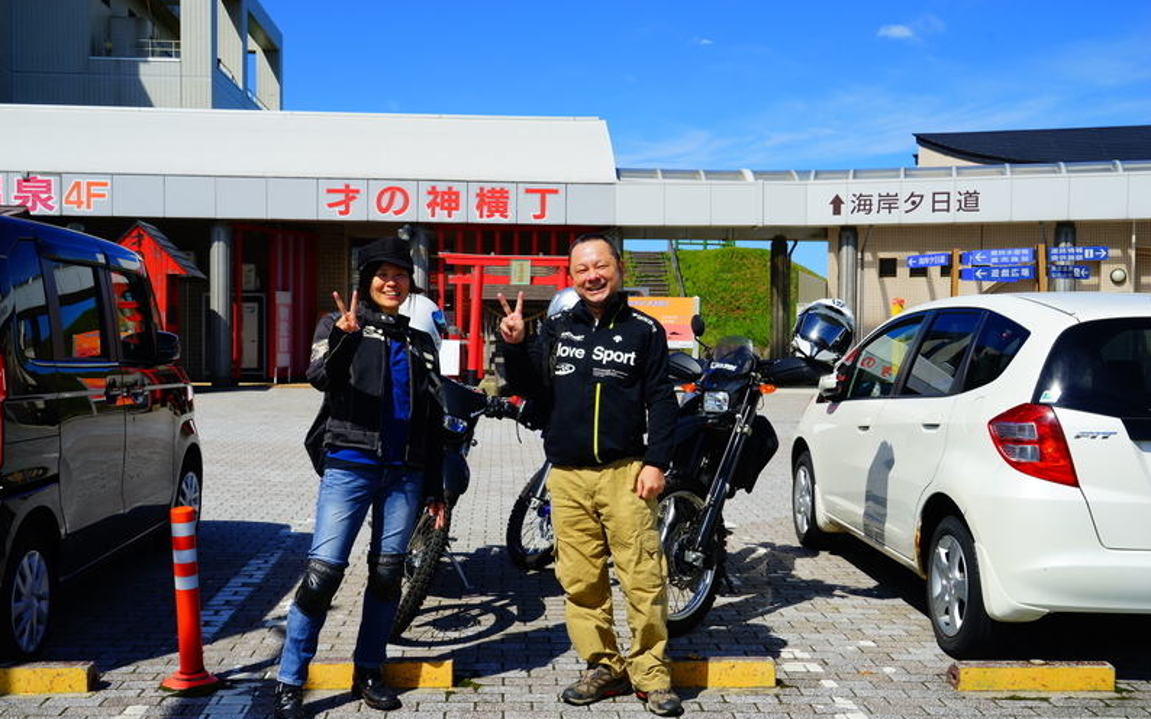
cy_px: 371
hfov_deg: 52.8
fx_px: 1160
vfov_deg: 34.4
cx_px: 576
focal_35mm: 37
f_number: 11
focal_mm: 36
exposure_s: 1/200
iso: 100
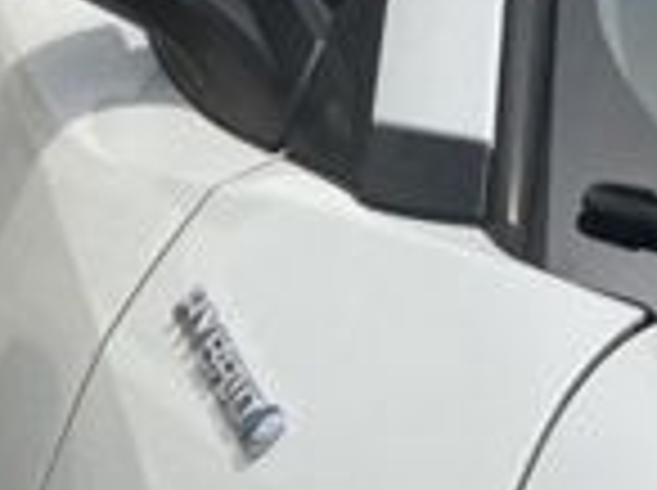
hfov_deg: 18.1
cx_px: 81
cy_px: 944
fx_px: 2027
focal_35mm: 107
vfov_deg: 12.4
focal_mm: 4.25
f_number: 1.8
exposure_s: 1/4808
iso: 32
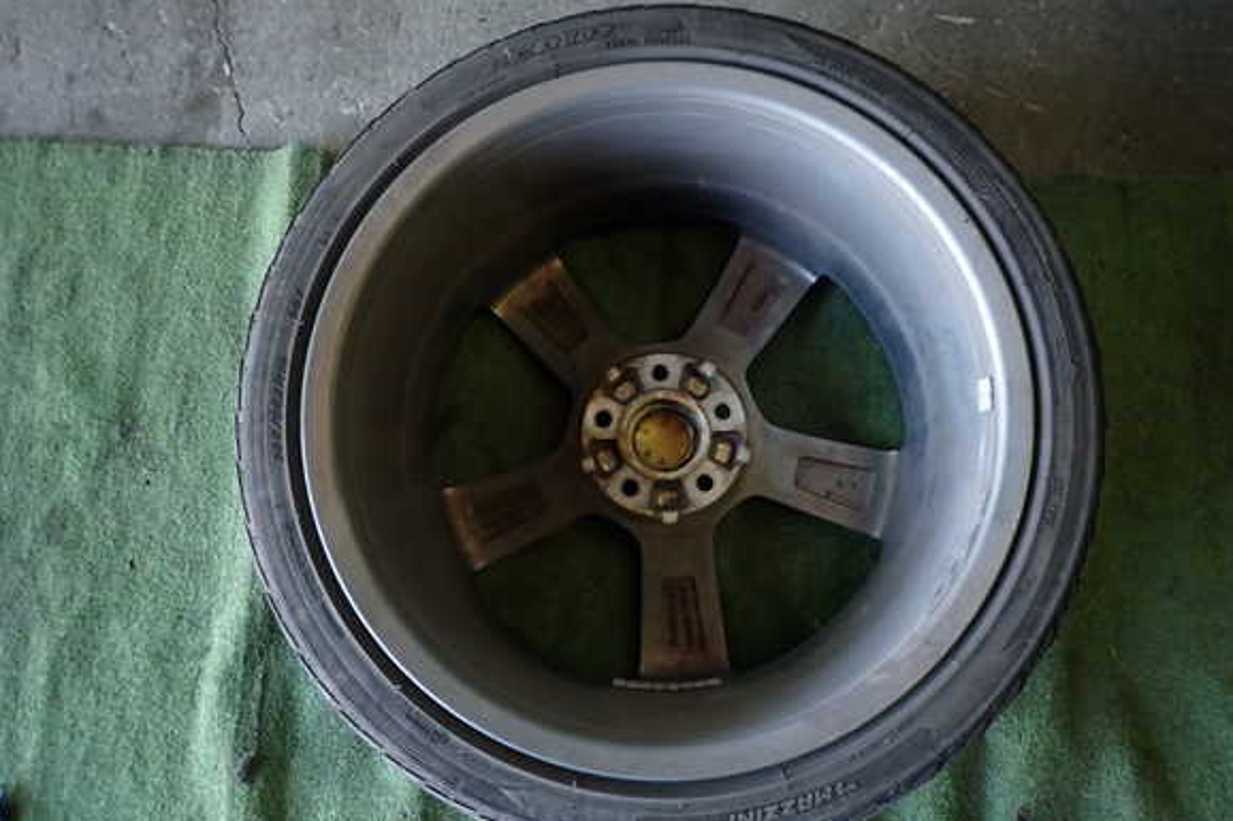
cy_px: 424
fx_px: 924
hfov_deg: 67.4
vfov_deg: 47.9
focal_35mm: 27
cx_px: 636
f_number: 2
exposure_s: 1/40
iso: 200
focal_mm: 4.5
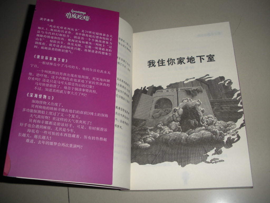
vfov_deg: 39.7
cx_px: 135
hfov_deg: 51.4
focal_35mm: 36
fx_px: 281
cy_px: 102
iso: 64
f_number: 3.5
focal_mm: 6.3
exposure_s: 1/60
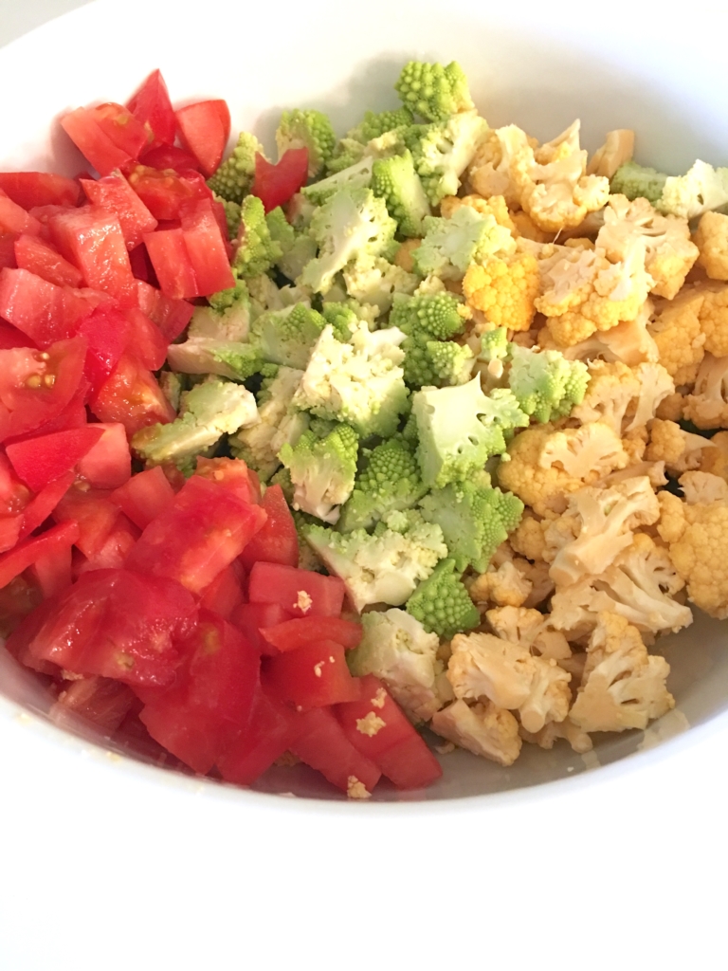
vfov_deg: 61.7
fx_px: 813
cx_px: 364
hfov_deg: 48.2
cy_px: 486
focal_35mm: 29
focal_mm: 4.15
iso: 80
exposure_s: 1/8
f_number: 2.2
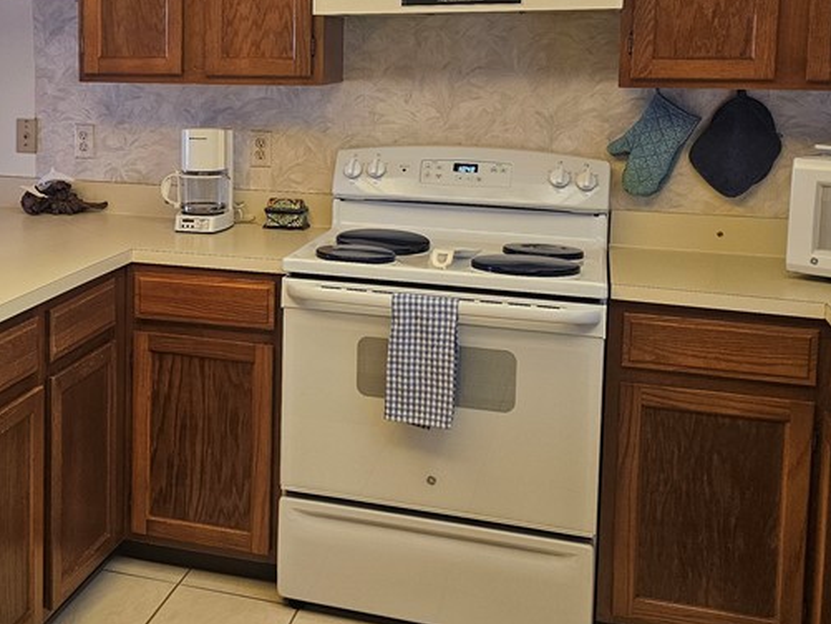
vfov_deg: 30.3
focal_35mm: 47
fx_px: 1129
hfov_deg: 38.8
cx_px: 156
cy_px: 148
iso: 320
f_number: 1.7
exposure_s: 1/120
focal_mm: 6.3
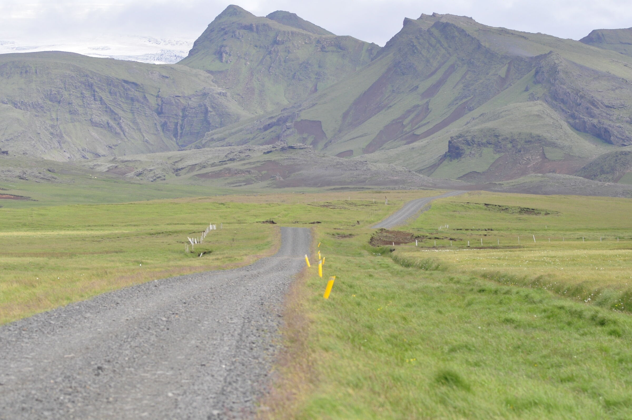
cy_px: 210
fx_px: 2762
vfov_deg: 8.7
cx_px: 316
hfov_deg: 13.1
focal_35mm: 158
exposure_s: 1/4000
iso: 1000
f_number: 5.6
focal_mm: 105
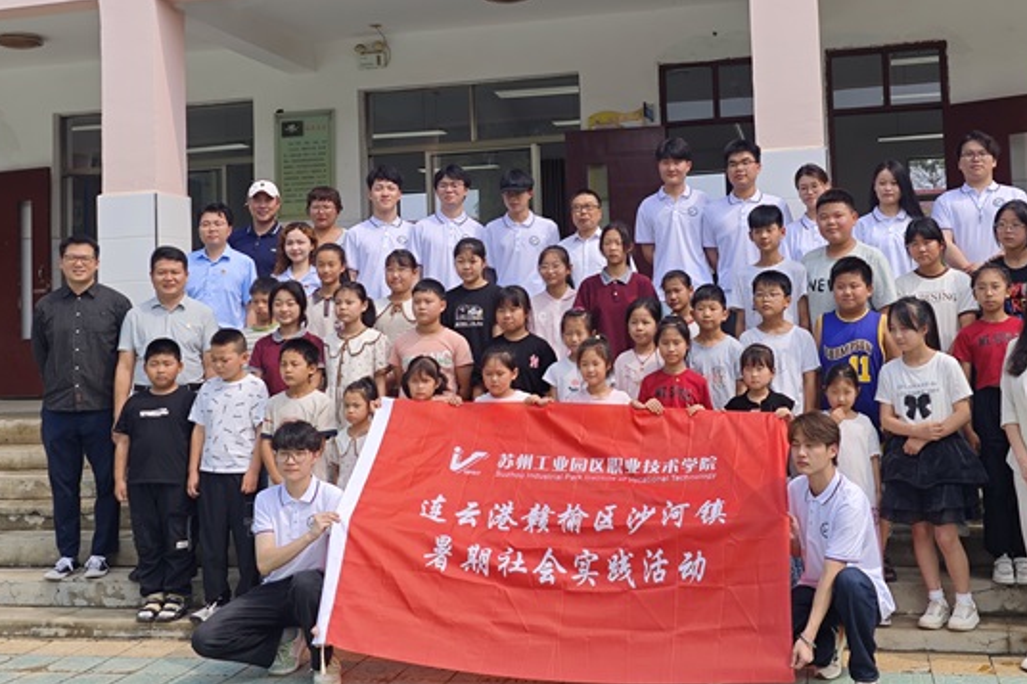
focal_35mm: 41
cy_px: 239
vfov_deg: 32.4
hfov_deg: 47.3
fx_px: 1169
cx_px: 590
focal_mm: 6.55
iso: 50
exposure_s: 1/3111
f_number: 1.6
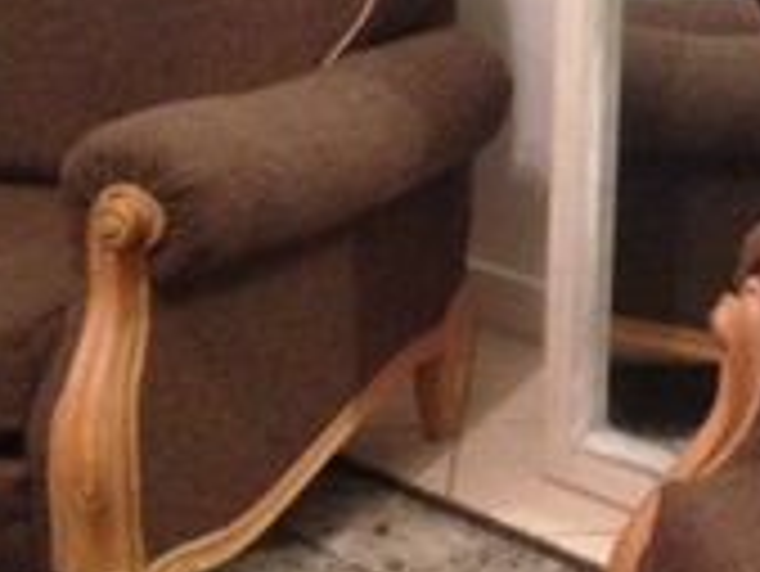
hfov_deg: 16.3
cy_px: 315
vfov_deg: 12.7
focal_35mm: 117
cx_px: 859
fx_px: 2571
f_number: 2.4
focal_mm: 4.12
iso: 500
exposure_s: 1/15
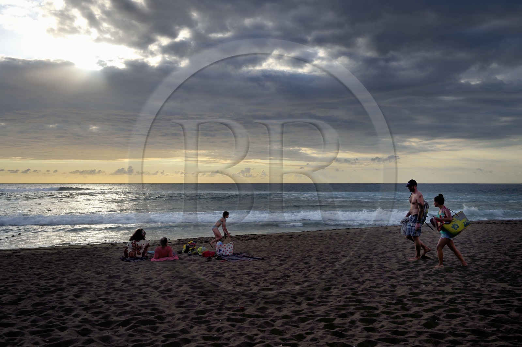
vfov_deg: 41.0
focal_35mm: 32
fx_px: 464
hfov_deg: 58.8
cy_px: 174
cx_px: 261
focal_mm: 32
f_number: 13
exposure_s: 1/320
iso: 200
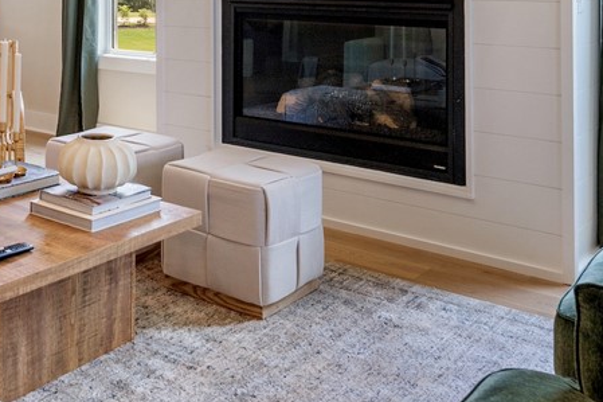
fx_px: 794
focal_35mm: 47
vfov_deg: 26.4
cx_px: 21
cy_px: -26
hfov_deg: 37.8
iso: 400
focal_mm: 19.6
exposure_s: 1/80
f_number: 5.6
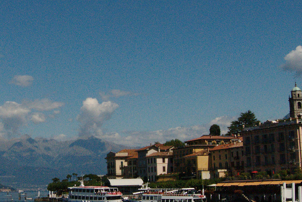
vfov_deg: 17.3
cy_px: 69
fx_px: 664
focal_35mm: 79
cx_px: 30
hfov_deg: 24.9
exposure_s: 1/2500
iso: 1000
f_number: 10
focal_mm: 18
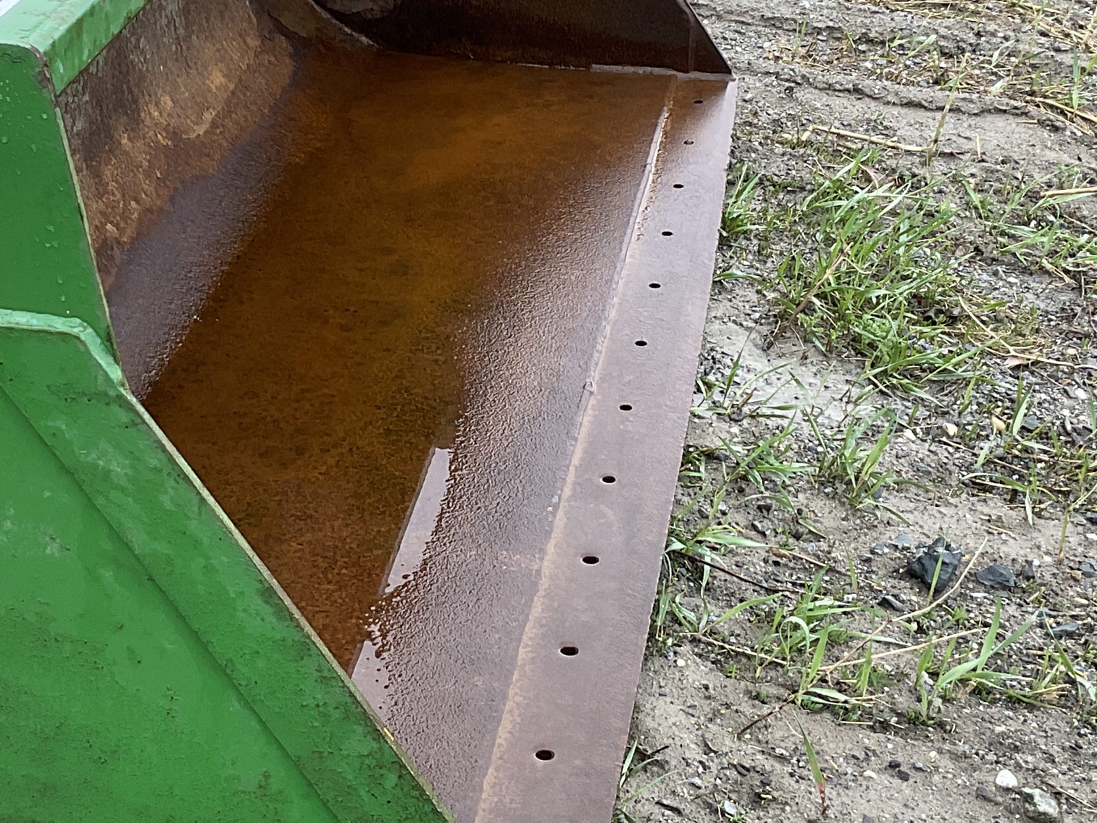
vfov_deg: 21.0
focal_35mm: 70
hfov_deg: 27.7
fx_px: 2219
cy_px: 313
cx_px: 413
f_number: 1.8
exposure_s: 1/122
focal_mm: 3
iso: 32
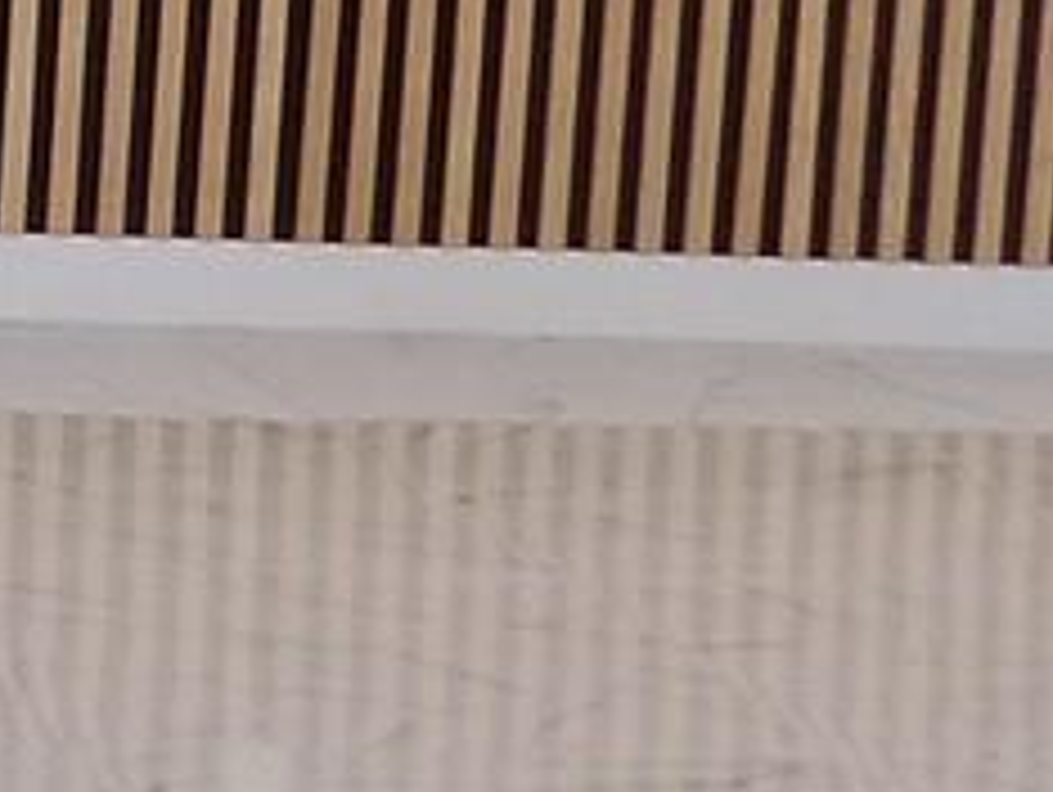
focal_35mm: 157
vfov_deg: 9.3
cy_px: -234
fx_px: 4781
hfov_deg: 11.6
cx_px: -873
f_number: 3.1
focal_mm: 4
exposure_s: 1/30
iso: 125
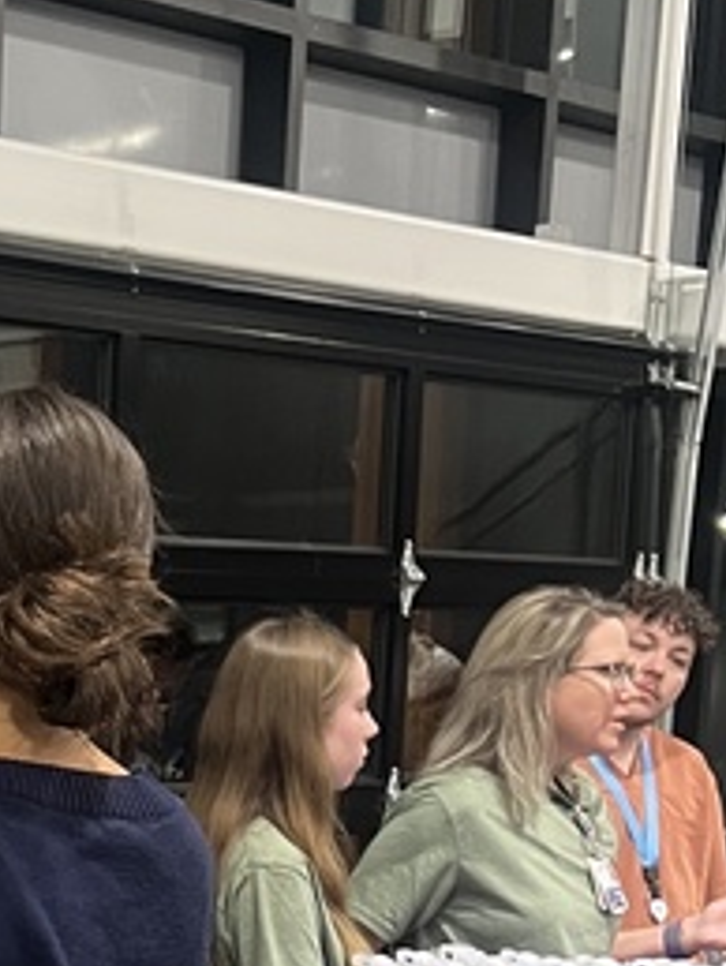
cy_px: 1322
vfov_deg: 17.6
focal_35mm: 103
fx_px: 2876
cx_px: -516
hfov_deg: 13.2
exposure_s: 1/60
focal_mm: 5.7
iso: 250
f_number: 1.5
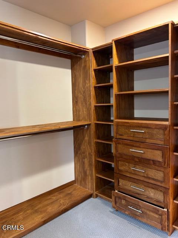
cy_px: 119
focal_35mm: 26
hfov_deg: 53.1
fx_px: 178
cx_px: 89
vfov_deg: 67.3
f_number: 1.5
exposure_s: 1/60
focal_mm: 5.7
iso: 320
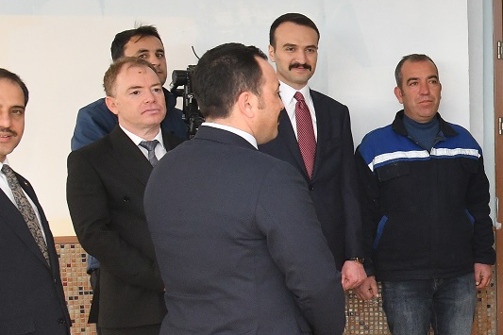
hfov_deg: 18.9
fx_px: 1257
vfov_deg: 15.2
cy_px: 211
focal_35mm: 90
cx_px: 822
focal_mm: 24
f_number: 8
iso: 1000
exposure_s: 1/250
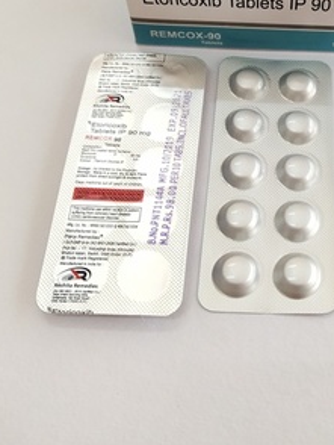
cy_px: 124
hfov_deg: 27.9
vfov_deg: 36.8
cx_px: 276
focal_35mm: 51
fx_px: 655
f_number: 1.8
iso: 168
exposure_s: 1/100
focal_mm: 3.95
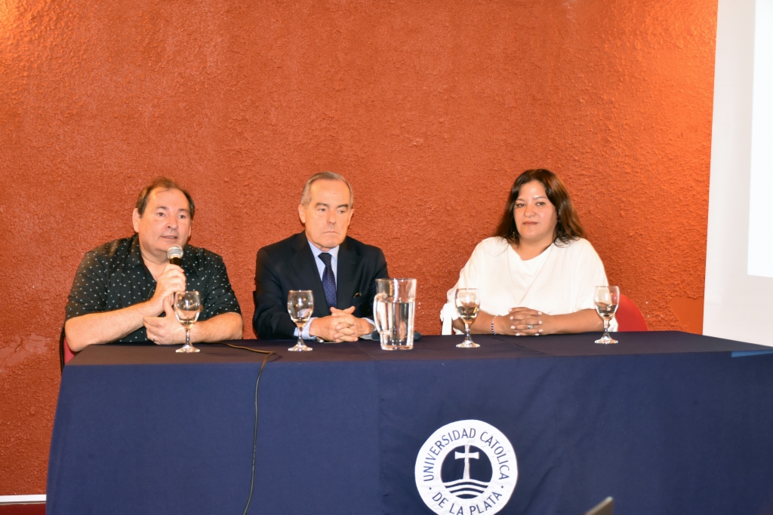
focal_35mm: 52
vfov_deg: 25.8
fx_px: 1127
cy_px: 258
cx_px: 386
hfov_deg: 37.8
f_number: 4.2
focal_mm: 35
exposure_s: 1/15
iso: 800
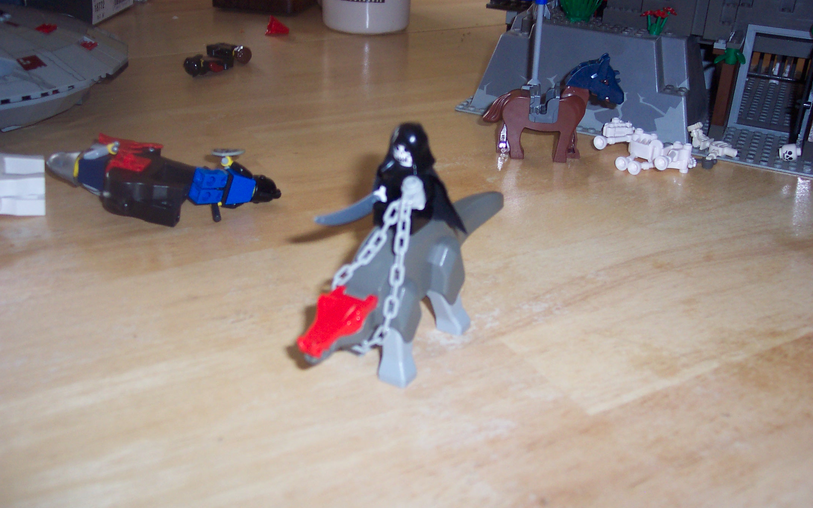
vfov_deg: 32.8
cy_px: 256
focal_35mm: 39
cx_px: 407
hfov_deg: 50.4
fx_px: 864
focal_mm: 8
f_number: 2.8
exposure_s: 1/30
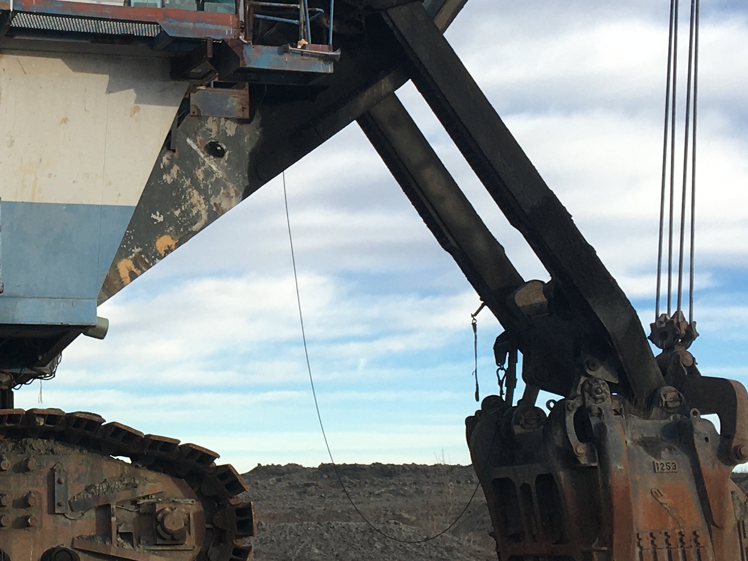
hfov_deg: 23.1
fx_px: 1728
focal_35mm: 80
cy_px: 221
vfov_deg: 18.4
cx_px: -51
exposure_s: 1/615
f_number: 2.2
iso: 25
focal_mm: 4.15
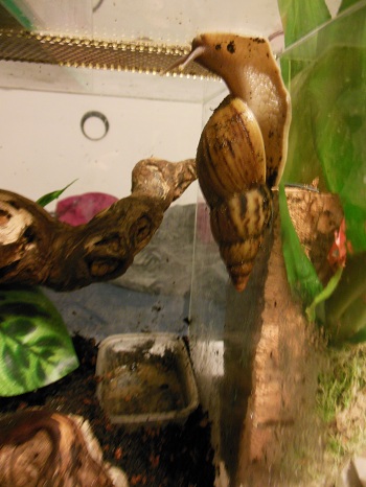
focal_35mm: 25
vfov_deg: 69.4
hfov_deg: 54.9
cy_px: 244
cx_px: 183
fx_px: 352
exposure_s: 1/6
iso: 400
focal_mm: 4.5
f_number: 3.2
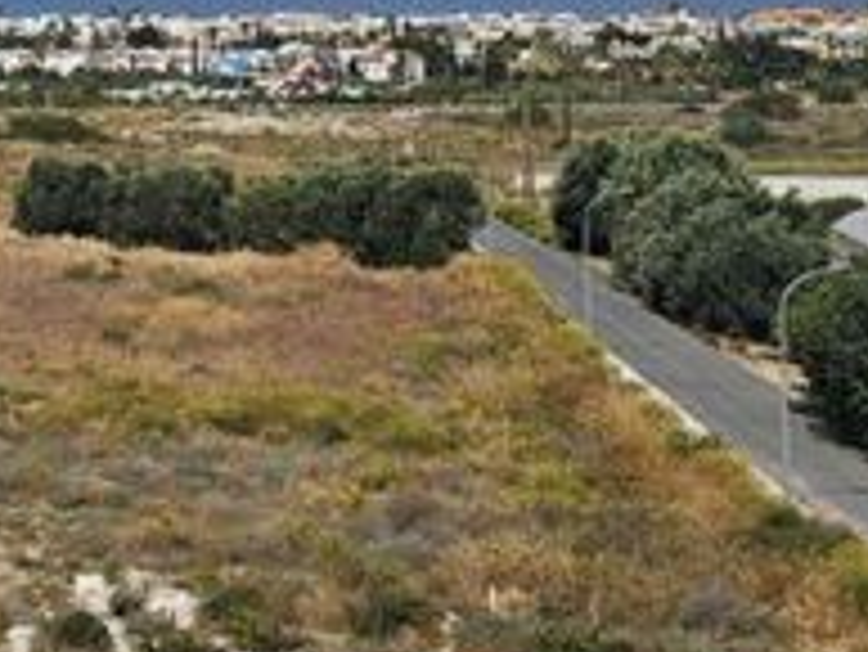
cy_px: -180
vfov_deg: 16.7
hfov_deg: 21.5
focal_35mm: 84
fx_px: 2108
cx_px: -182
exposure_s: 1/1834
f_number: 1.7
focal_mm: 6.3
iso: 10
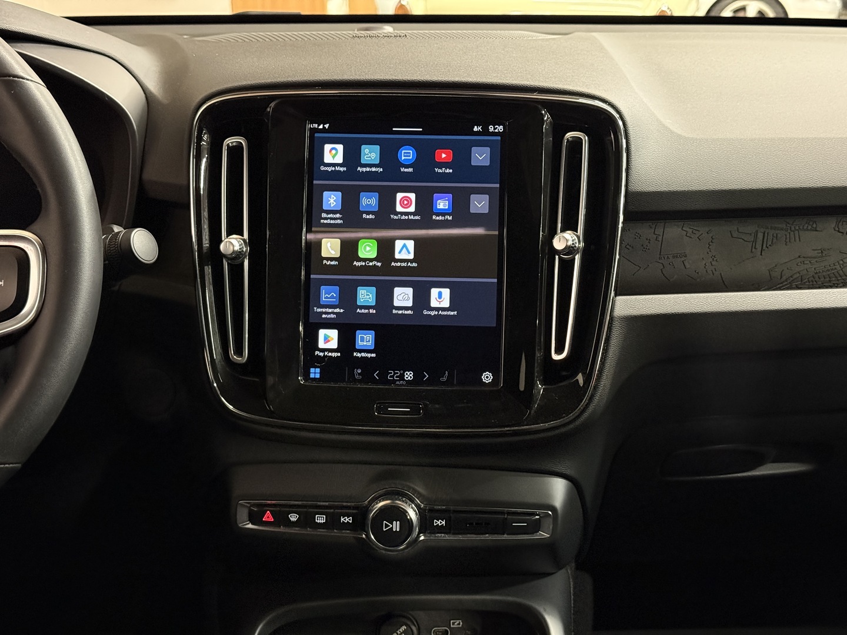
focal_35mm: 48
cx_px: 424
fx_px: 1174
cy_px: 318
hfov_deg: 39.7
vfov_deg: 30.3
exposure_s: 1/30
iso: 640
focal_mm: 6.76
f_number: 1.78
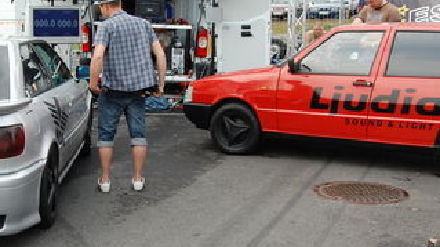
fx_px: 735
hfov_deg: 33.0
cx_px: 137
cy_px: 137
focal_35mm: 63
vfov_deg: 19.1
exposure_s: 1/200
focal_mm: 20
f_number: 7.1
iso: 200
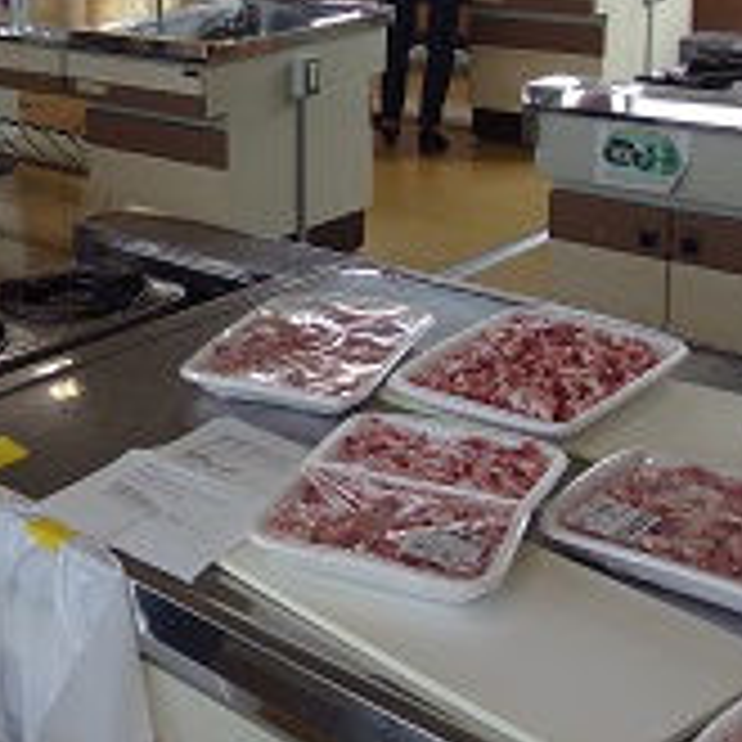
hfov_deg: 27.1
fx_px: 1455
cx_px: 13
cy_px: 162
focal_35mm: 60
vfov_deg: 28.1
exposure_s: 1/125
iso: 100
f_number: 2.8
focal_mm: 6
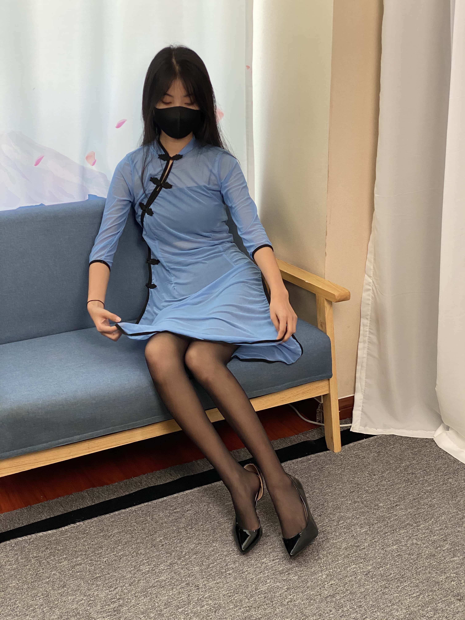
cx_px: 232
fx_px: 931
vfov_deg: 36.8
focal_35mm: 52
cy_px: 310
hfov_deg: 28.0
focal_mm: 6
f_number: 2
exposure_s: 1/121
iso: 64
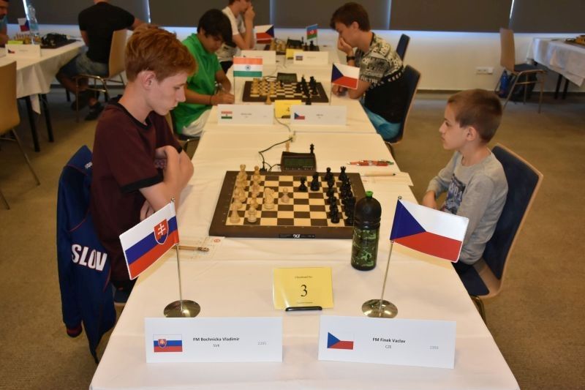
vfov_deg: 40.0
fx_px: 536
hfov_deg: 57.2
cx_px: 292
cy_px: 195
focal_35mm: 33
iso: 800
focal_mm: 22
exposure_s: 1/100
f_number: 5
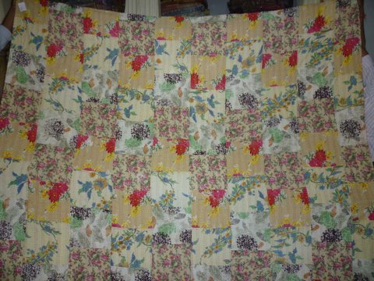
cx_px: 187
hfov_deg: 61.7
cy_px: 140
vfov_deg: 48.2
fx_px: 313
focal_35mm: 29
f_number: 3.3
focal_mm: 5.2
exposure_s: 1/30
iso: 125
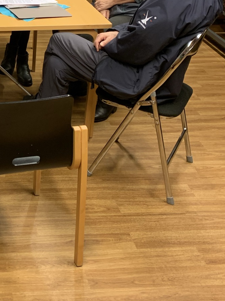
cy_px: 50
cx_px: -29
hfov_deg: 23.2
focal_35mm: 59
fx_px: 511
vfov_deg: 31.6
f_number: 1.8
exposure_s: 1/50
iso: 125
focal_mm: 4.25
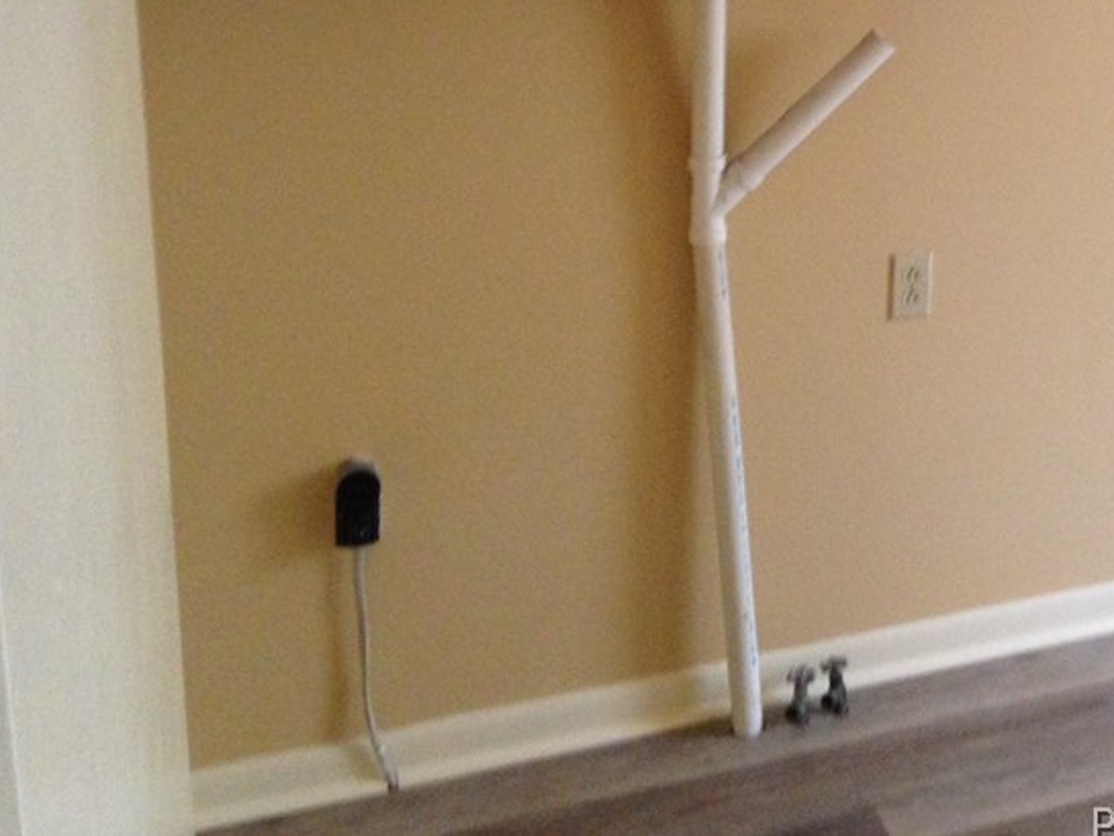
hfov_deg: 29.7
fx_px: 1996
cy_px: 74
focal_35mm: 62
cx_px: 1038
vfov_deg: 23.0
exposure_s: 1/20
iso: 320
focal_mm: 4.12
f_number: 2.4
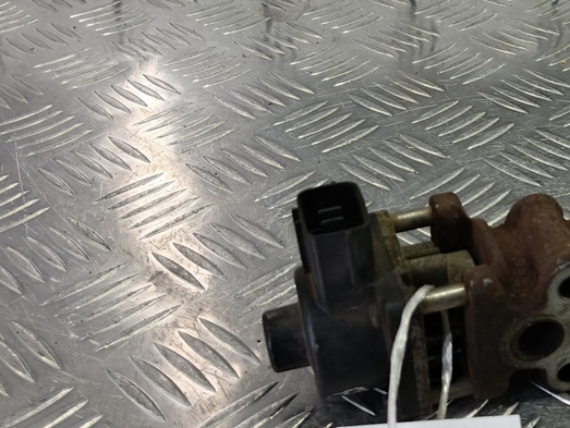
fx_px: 741
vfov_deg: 32.2
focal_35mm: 45
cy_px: 203
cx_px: 469
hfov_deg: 40.1
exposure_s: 1/33.3
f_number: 1.6
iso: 107
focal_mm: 4.11
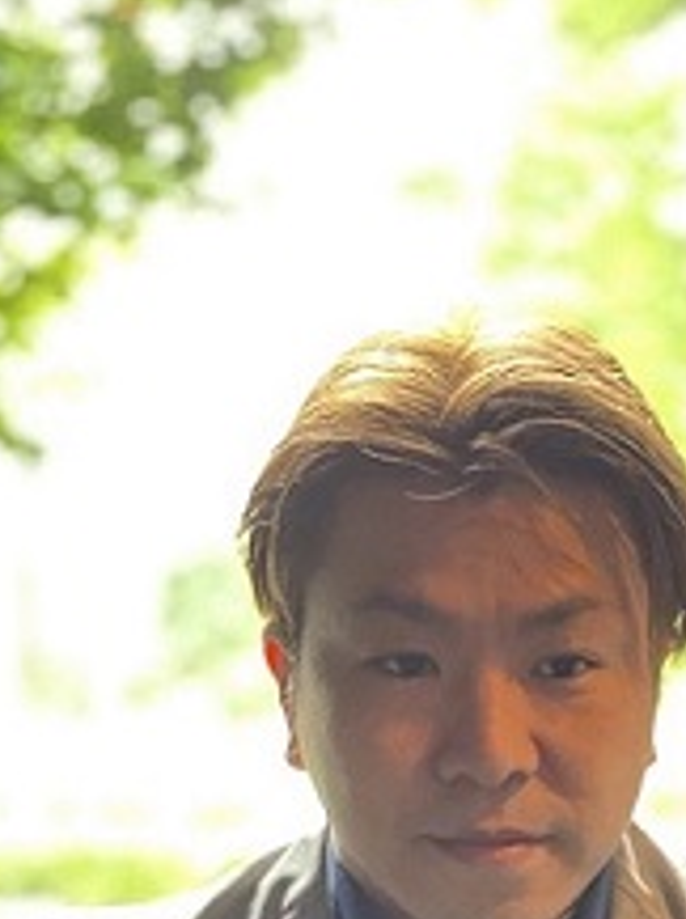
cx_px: 326
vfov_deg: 14.6
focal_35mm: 133
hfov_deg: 11.1
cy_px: 944
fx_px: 3525
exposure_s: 1/40
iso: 320
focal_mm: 7.5
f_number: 2.2
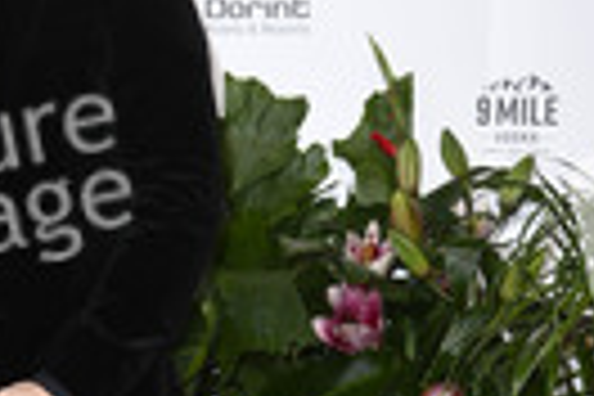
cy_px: 428
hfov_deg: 10.4
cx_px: 32
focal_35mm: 197
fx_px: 3250
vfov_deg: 6.9
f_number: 5.6
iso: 500
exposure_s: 1/250
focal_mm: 65
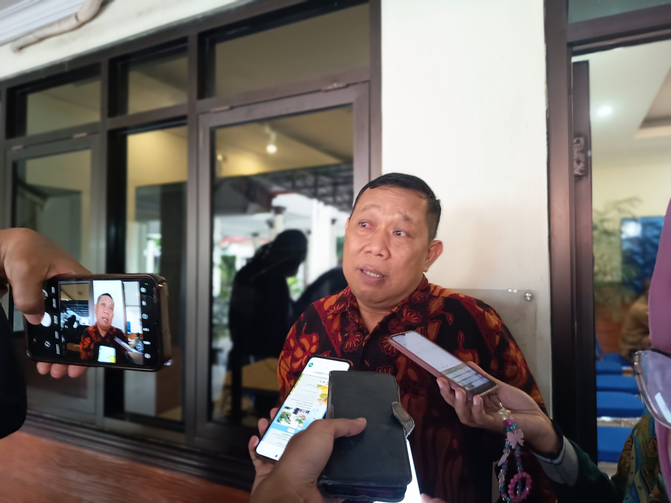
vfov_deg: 56.8
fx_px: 465
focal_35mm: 24
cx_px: 336
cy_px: 252
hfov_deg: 71.6
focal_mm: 5.27
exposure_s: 1/16.7
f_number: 1.7
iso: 2470
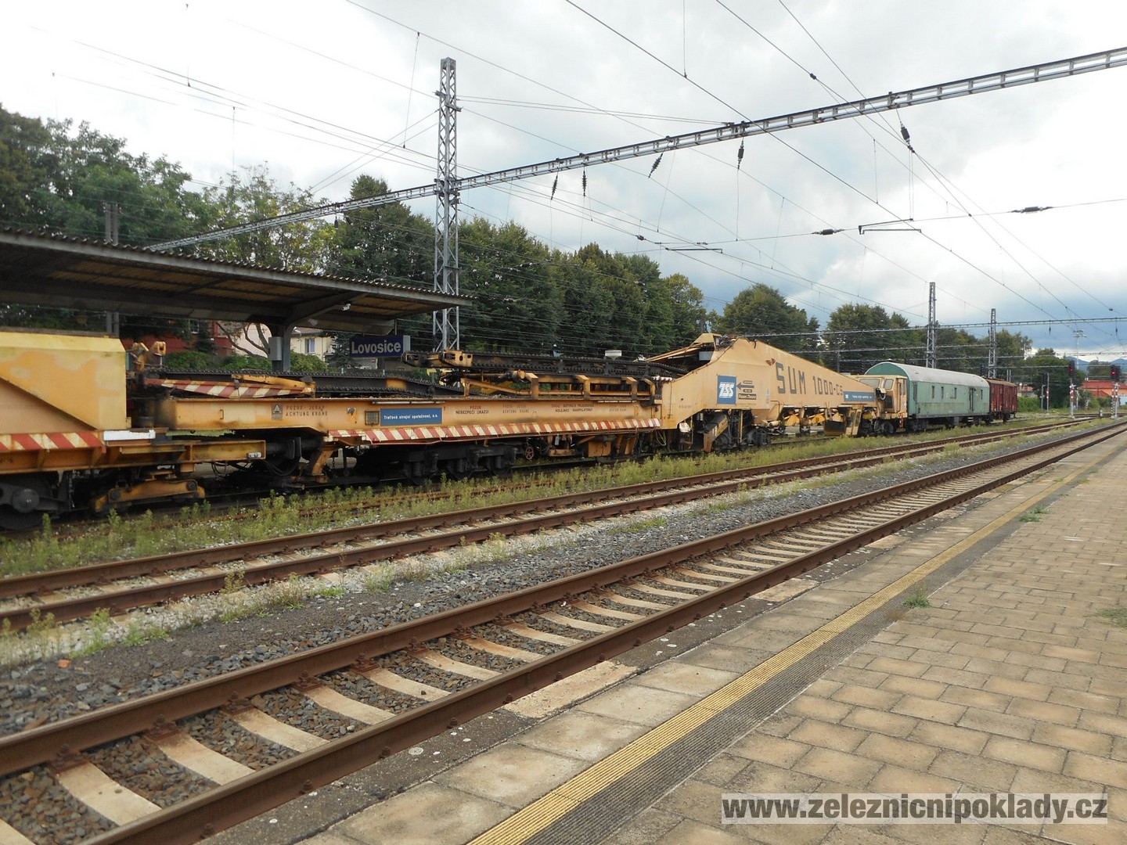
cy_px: 422
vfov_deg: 54.9
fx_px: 814
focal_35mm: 25
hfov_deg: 69.4
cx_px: 564
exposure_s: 1/125
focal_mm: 4.5
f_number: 3.7
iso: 80
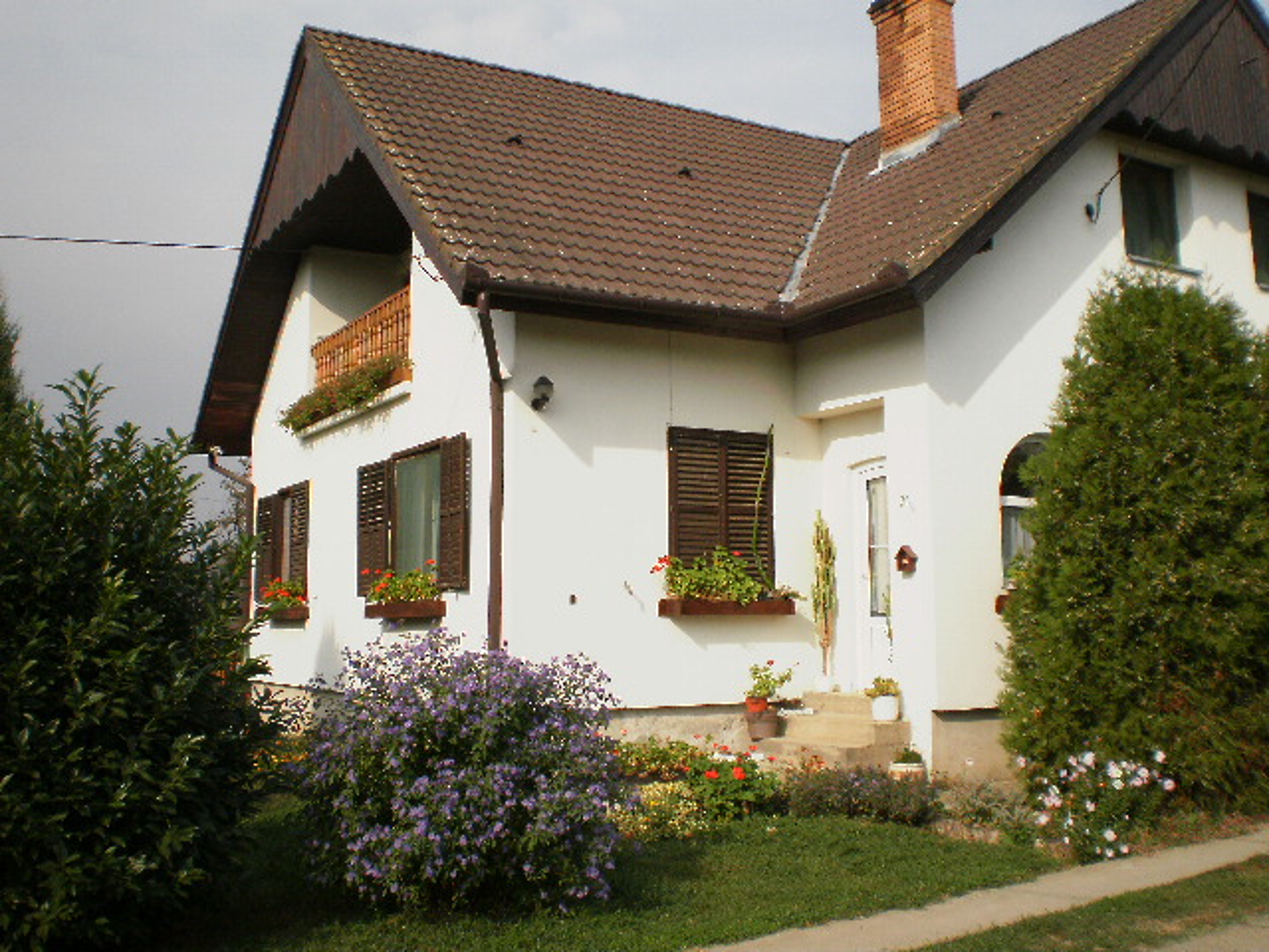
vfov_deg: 39.7
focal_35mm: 36
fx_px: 1320
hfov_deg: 51.4
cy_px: 476
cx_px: 634
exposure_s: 1/640
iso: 100
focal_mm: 6.3
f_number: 4.6
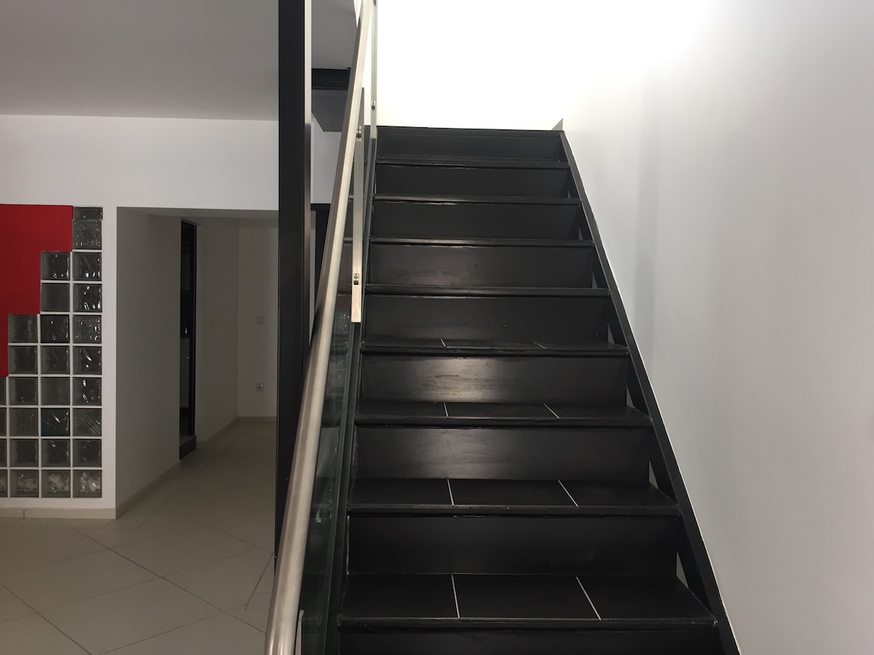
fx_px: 732
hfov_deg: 61.7
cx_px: 437
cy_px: 328
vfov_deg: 48.2
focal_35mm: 29
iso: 40
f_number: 2.2
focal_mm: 4.15
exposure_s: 1/33
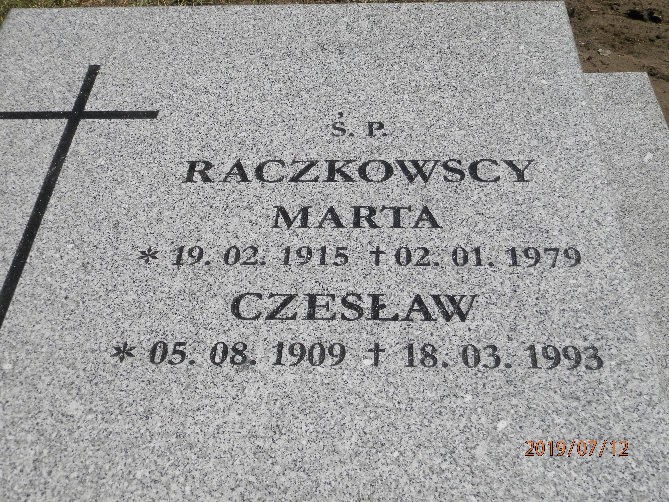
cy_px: 251
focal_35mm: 40
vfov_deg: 36.0
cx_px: 334
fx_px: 773
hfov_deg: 46.8
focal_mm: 7.2
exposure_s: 1/320
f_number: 9.8
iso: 80
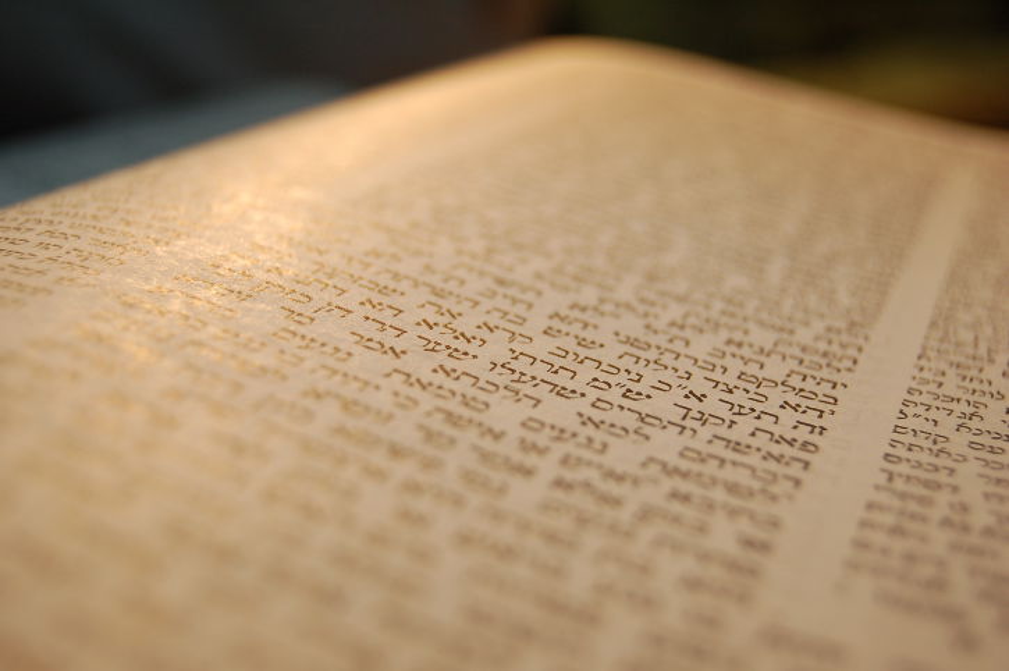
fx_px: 1596
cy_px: 336
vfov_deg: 23.7
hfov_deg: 35.1
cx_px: 504
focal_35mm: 57
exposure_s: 1/50
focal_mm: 38
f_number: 4.8
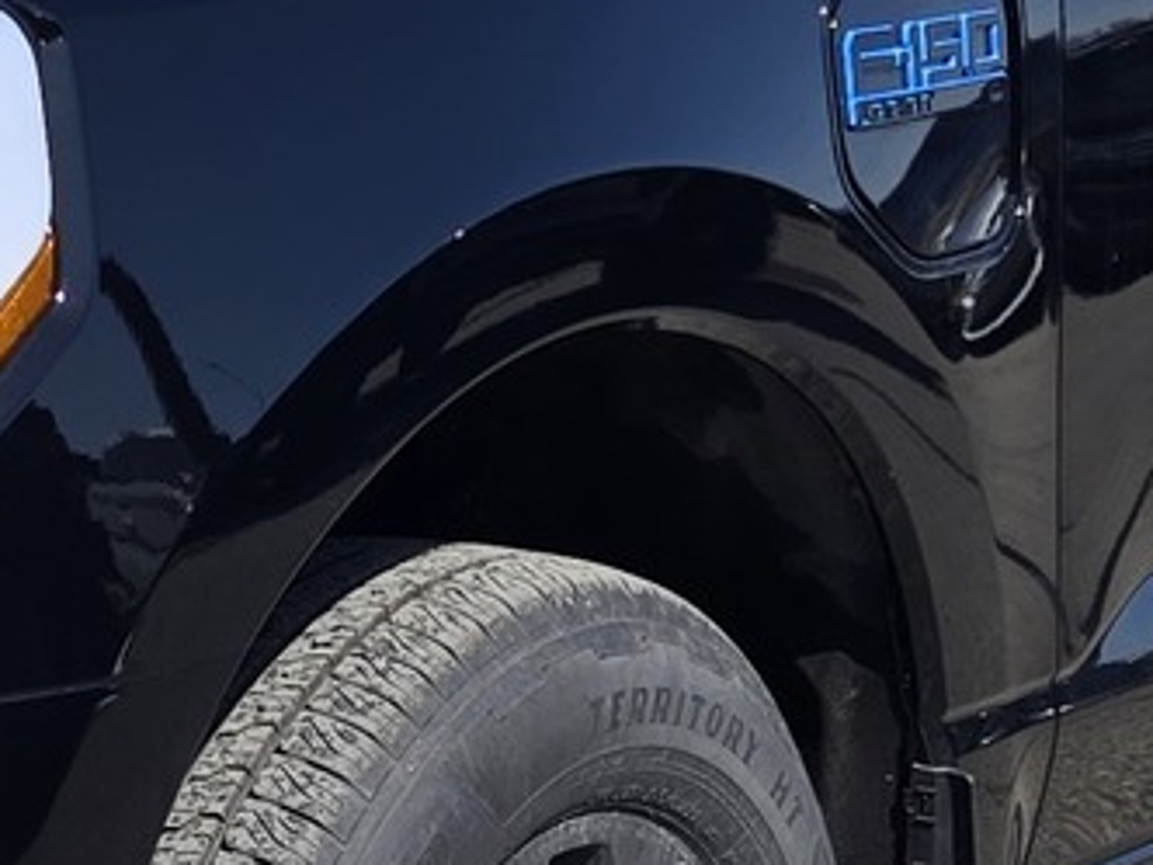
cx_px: -146
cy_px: 743
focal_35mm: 142
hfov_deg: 13.6
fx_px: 4730
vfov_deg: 10.4
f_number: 1.8
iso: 25
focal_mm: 5.4
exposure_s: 1/1946
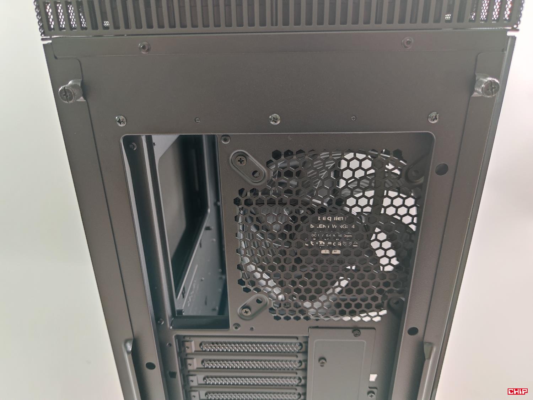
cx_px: 266
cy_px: 200
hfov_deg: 71.6
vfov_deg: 56.8
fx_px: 370
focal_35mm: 24
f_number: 1.85
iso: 487
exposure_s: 1/17
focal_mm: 6.78
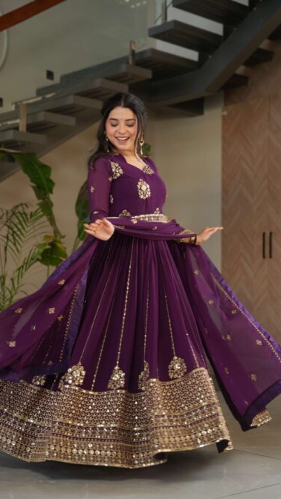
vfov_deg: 34.6
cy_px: 249
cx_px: 127
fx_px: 802
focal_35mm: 61
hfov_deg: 19.9
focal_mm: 57.5
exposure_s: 1/200
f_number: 3.2
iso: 320
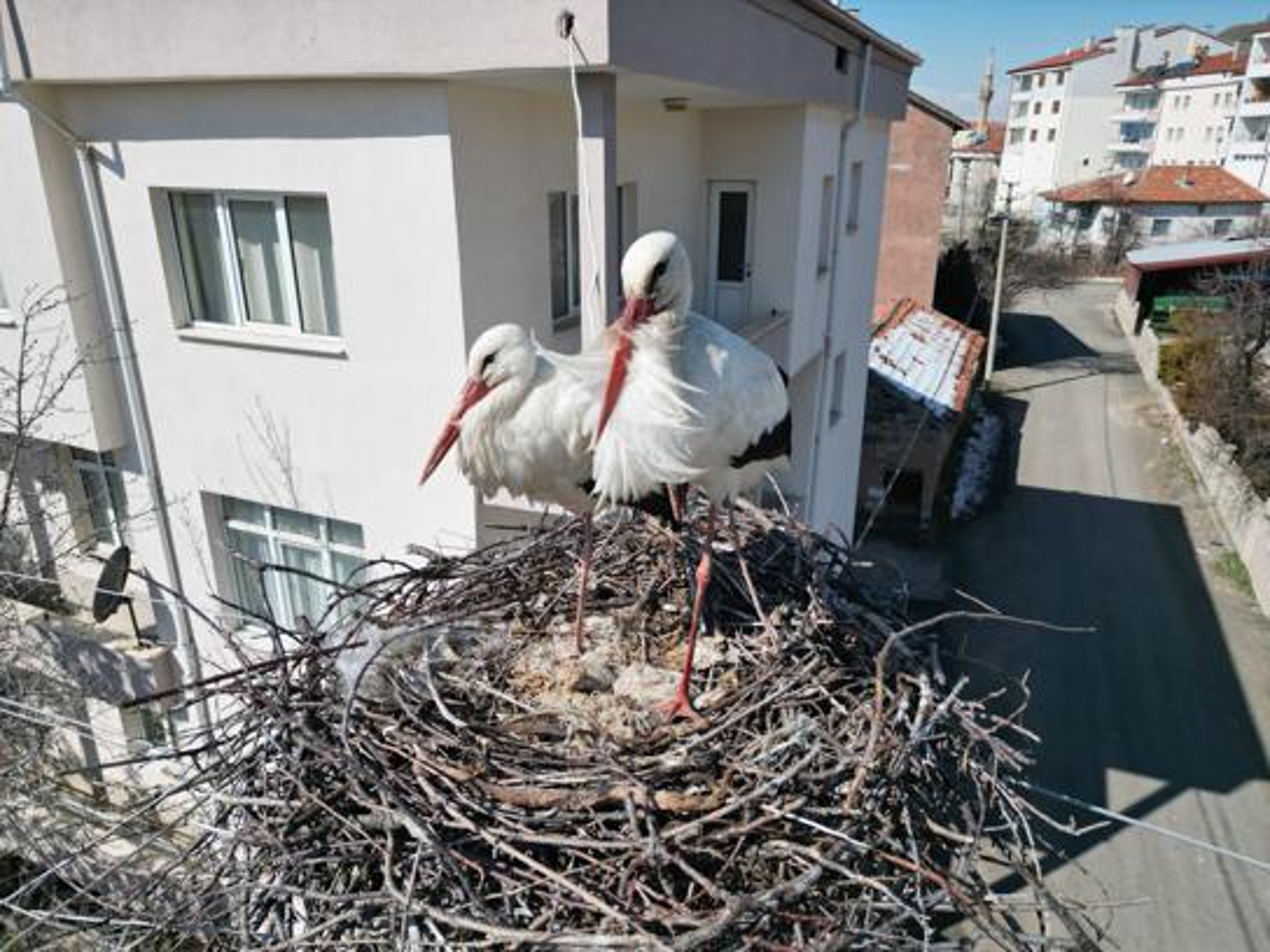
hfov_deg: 71.6
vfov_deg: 56.8
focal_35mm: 24
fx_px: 881
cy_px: 476
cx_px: 635
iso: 200
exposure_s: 1/6000
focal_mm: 6.72
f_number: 1.7
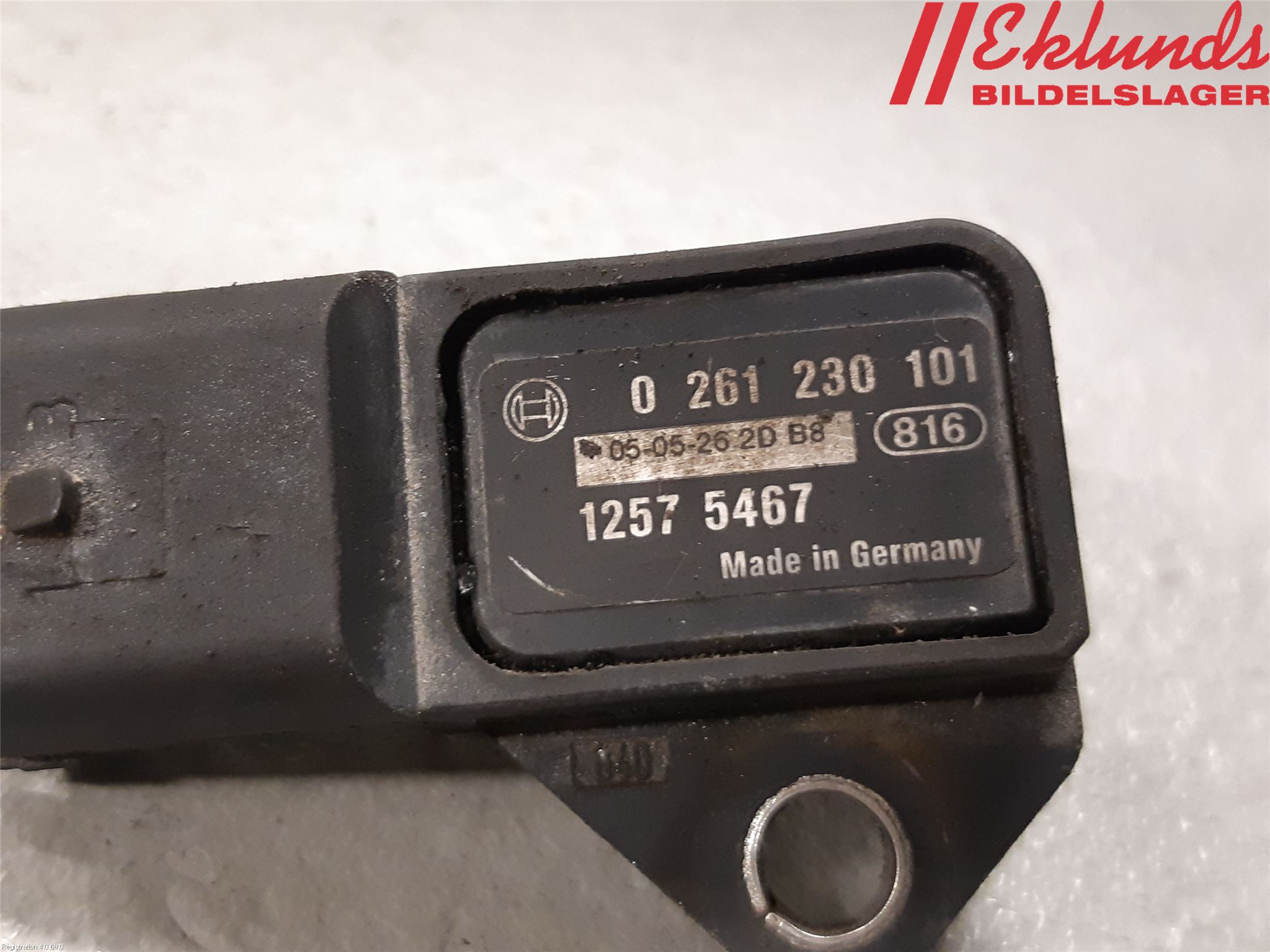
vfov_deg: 53.1
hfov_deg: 67.3
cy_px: 476
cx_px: 635
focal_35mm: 26
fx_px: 954
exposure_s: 1/50
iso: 250
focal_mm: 3.93
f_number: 1.7
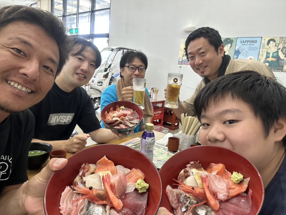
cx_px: 143
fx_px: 190
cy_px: 108
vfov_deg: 58.9
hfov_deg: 73.9
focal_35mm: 23
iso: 80
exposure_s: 1/50
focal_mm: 2.69
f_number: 1.9
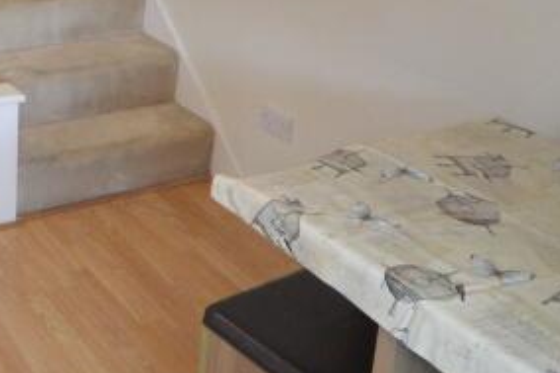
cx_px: -95
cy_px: -11
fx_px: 839
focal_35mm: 54
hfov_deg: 31.5
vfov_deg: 23.8
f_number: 4
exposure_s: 1/60
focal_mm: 10
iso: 1800
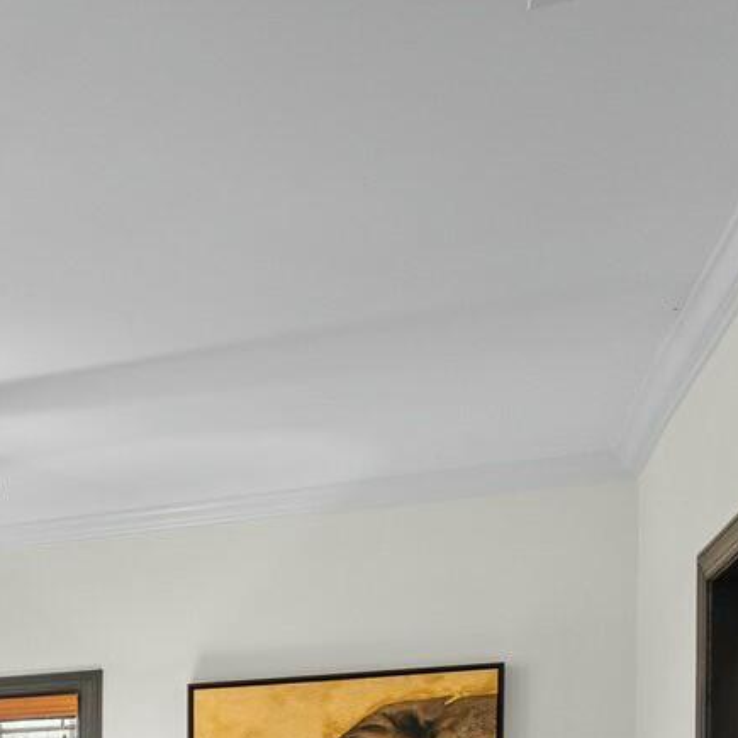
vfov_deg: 24.1
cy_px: 912
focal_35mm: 64
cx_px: -818
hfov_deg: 17.3
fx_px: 1544
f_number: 4
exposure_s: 1/6
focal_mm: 16
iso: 400
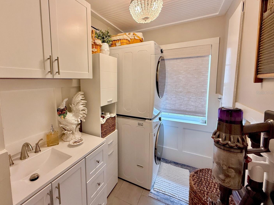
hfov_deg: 93.9
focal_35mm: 16
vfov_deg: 77.9
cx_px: 118
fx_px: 127
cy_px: 93
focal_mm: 2.22
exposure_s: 1/120
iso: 250
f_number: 2.2
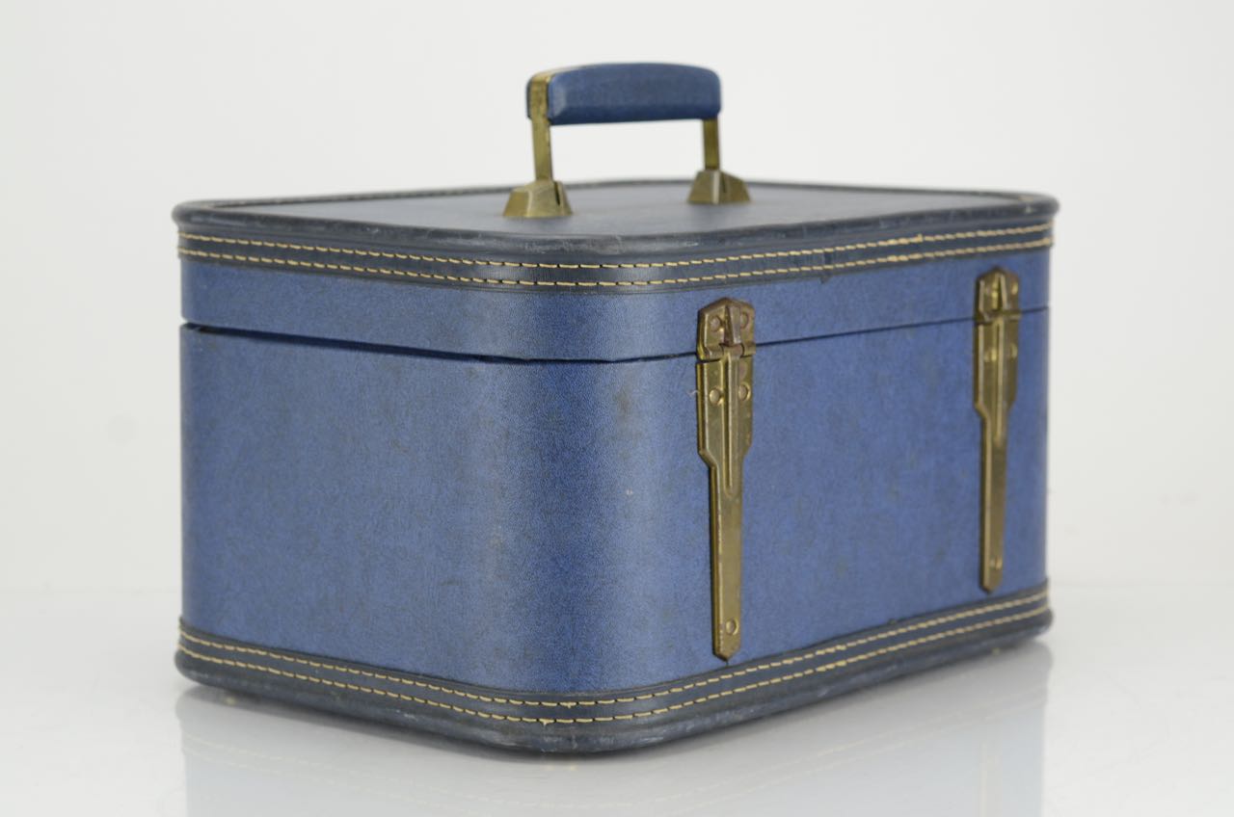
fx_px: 3079
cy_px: 408
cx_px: 617
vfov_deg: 15.1
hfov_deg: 22.7
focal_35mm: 90
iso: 500
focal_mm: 60
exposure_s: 1/125
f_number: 5.6
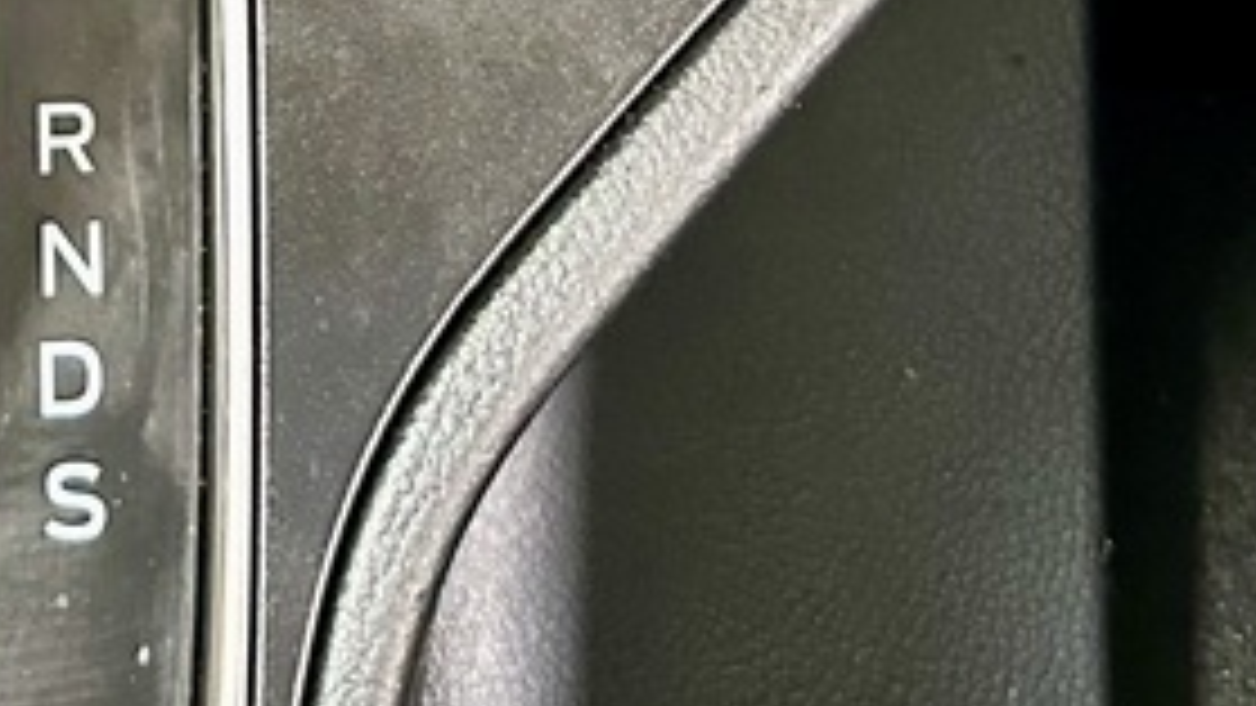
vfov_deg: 11.2
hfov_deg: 21.8
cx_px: 162
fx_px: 3197
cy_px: -773
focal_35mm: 96
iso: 1000
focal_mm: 6.86
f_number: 1.78
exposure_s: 1/49
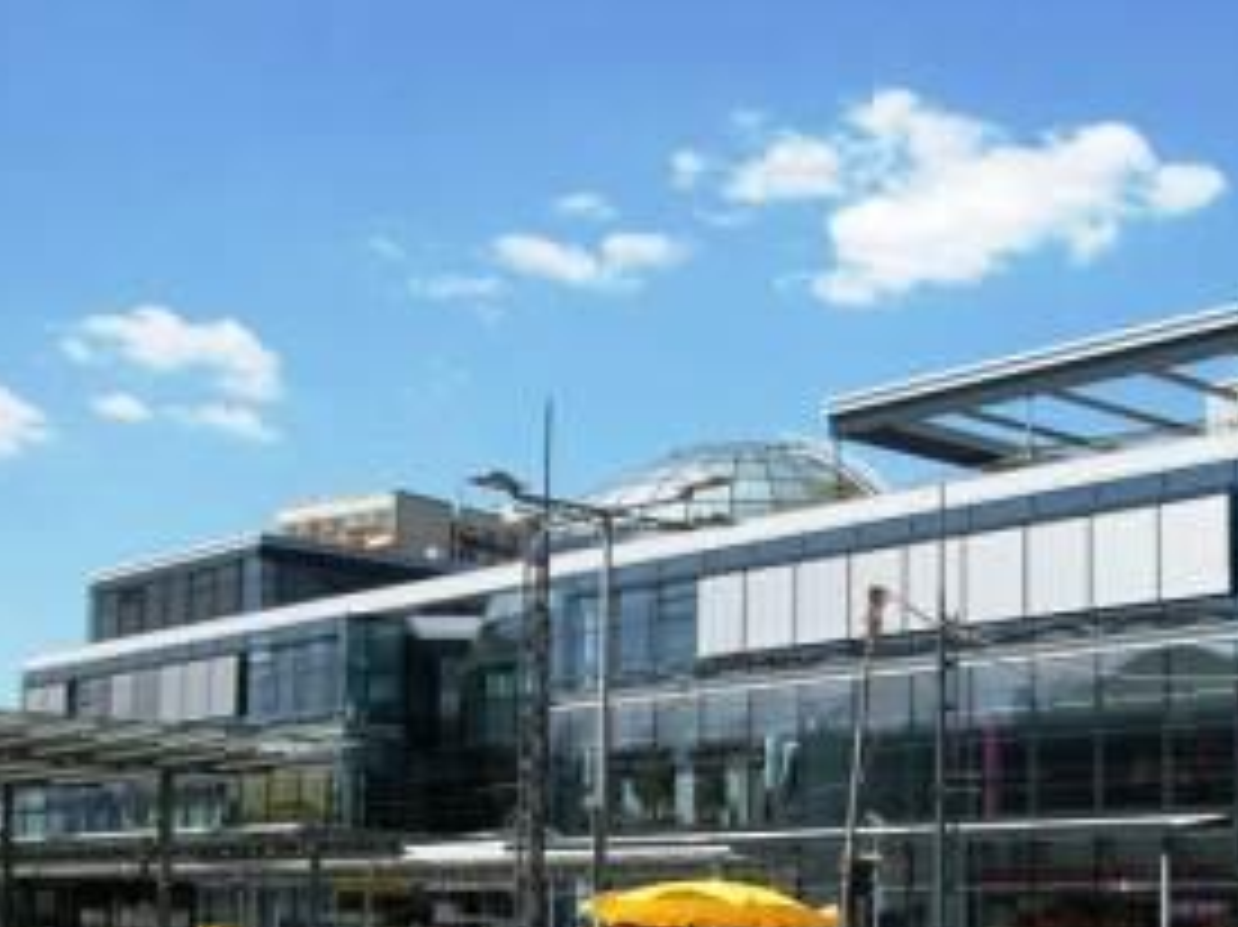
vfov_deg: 23.4
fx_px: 2216
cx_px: 765
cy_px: 675
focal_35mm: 62
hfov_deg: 31.1
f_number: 4
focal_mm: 7.9
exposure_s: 1/1000
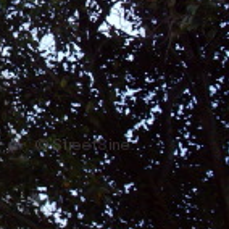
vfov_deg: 13.5
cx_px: -166
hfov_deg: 12.7
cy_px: -15
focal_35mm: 127
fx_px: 951
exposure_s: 1/60
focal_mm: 6.2
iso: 160
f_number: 2.8
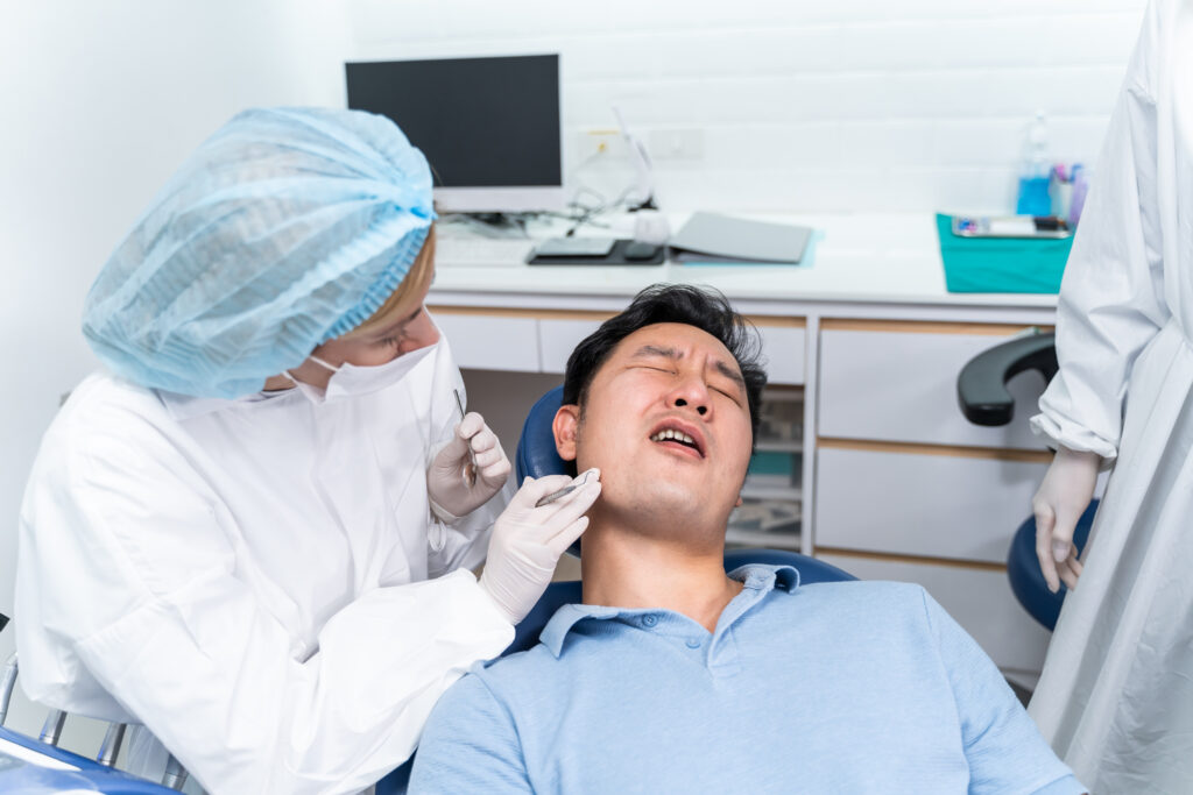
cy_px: 398
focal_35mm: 32
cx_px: 596
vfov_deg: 41.1
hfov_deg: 58.7
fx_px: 1061
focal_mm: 32
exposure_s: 1/250
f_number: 2.8
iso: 500
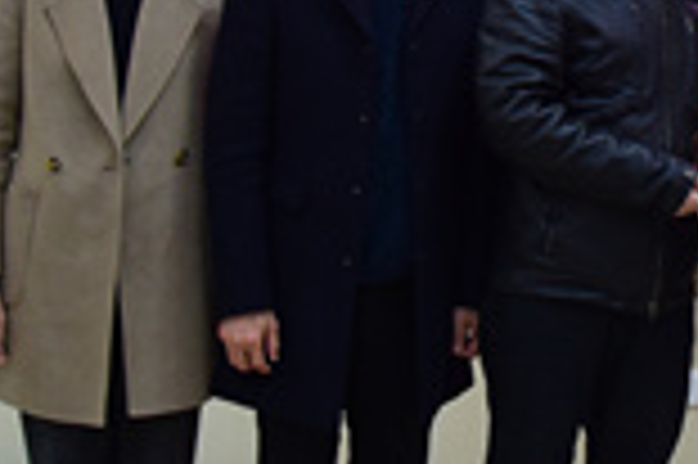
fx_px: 1801
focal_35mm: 93
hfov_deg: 21.3
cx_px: 662
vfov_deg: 14.4
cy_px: -23
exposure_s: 1/125
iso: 1600
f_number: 5
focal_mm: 24
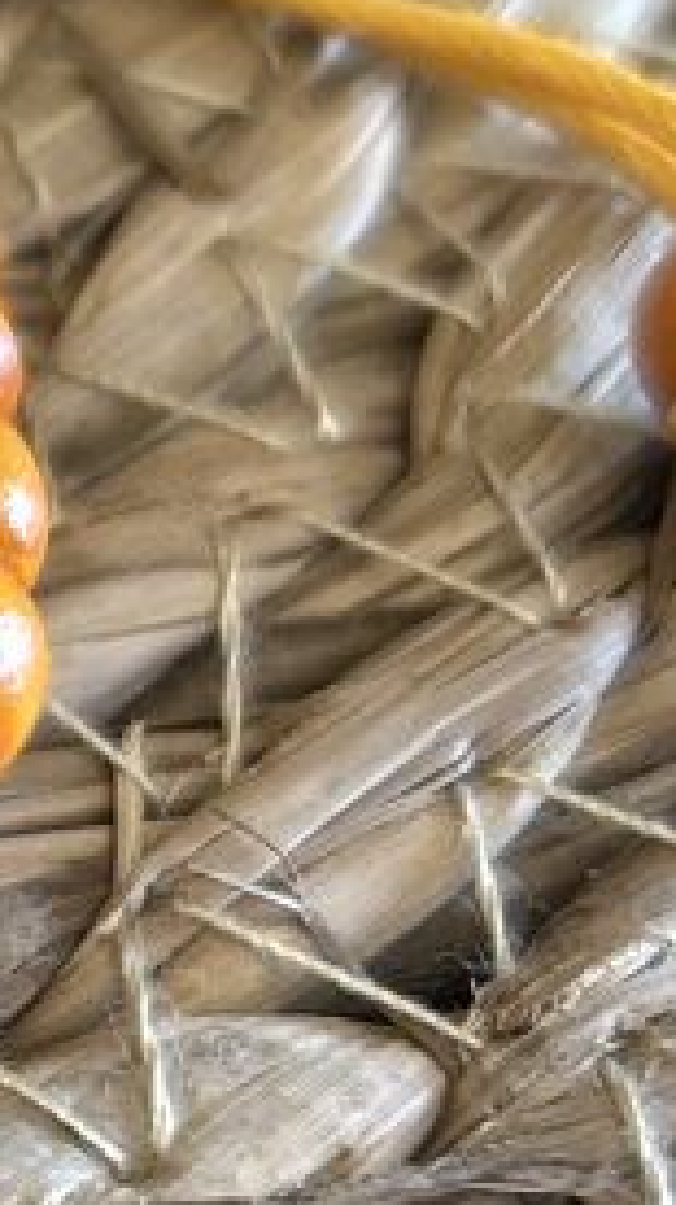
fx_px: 4467
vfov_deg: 15.3
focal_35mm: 140
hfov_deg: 8.0
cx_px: -927
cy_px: 380
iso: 80
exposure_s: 1/50
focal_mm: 5.7
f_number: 1.5
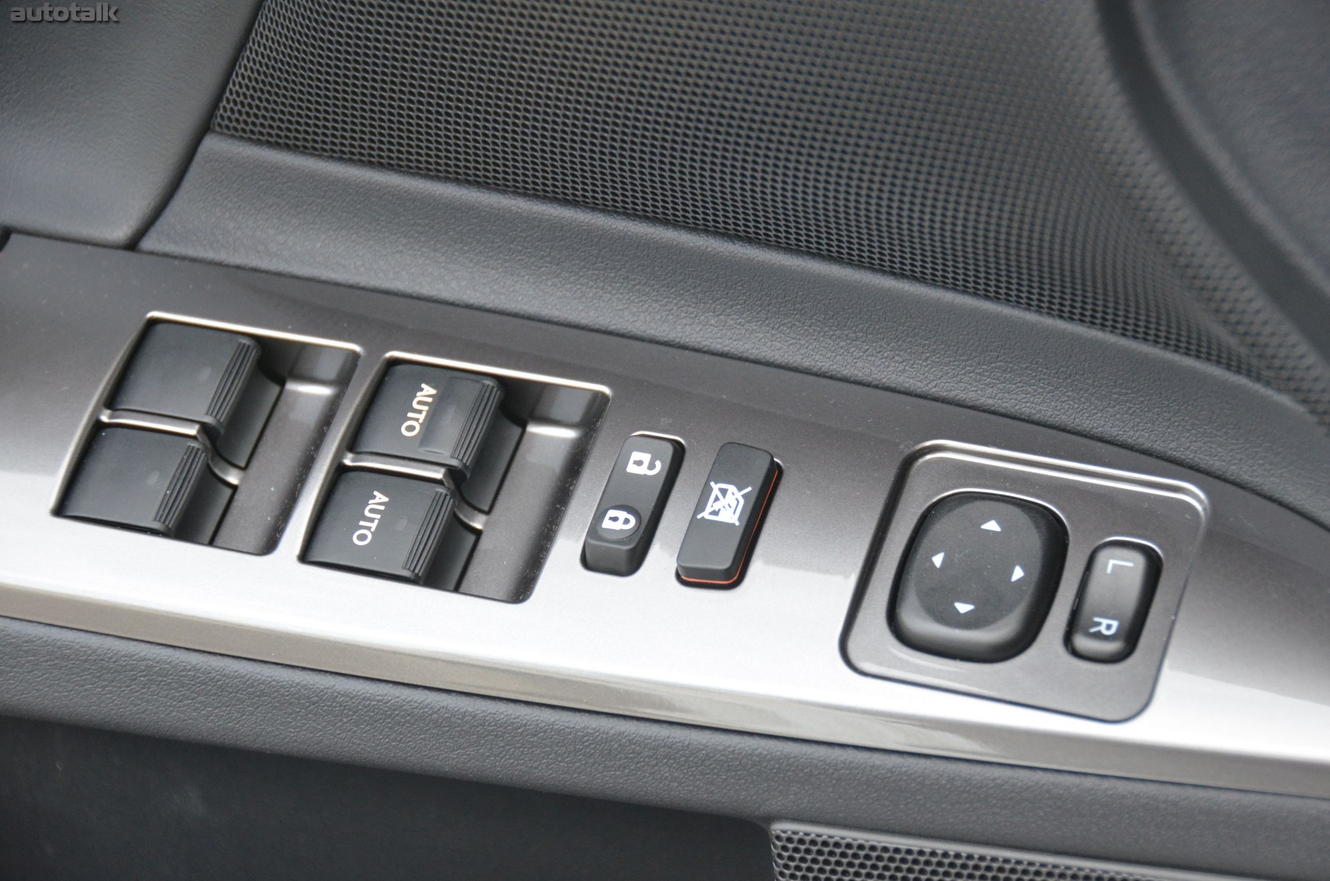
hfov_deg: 16.7
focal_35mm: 123
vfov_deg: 11.1
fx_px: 4535
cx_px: 665
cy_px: 440
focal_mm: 82
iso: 1600
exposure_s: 1/400
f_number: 5
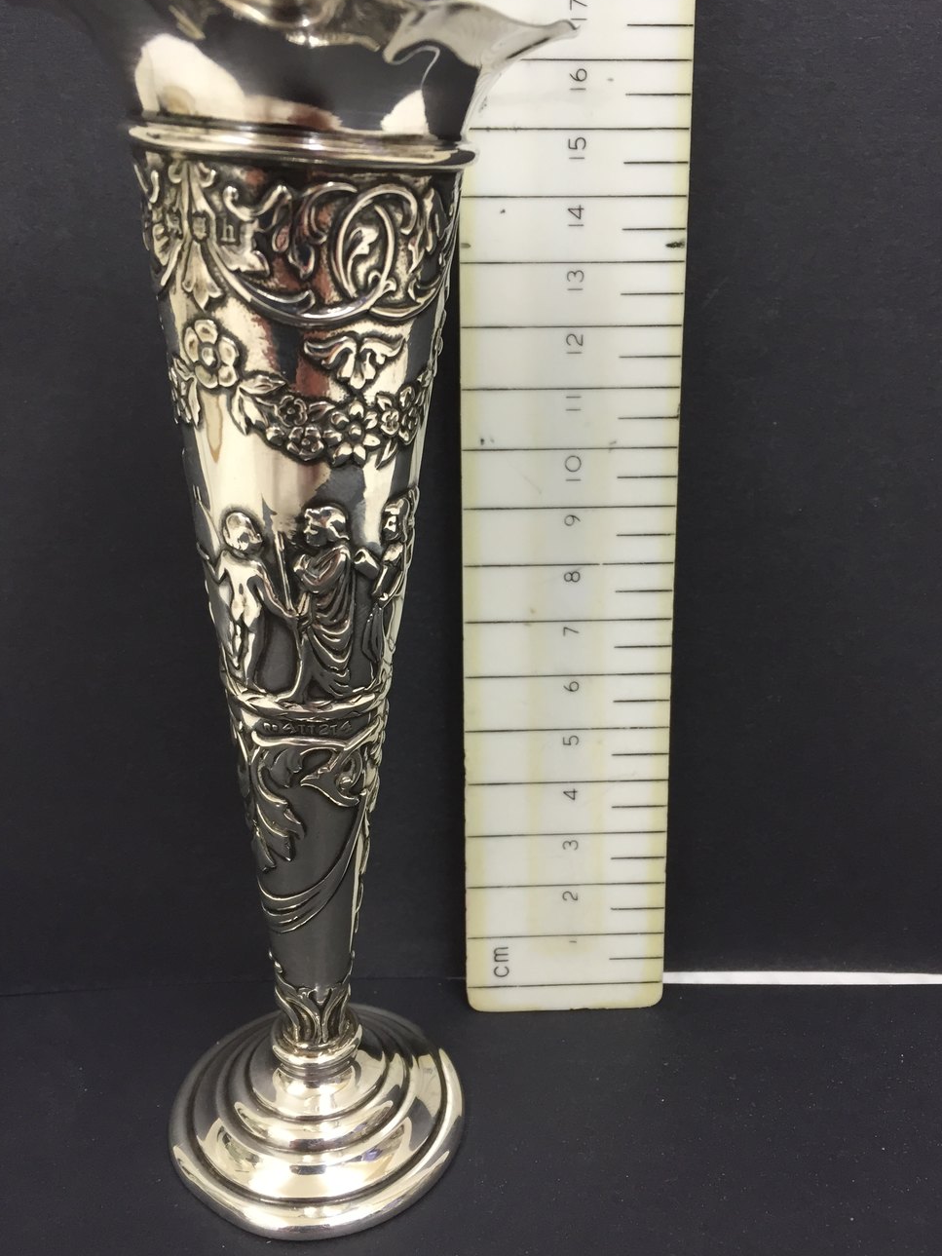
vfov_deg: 60.0
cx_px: 479
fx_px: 1088
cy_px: 619
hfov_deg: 46.8
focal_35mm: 30
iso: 50
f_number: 2.2
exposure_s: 1/33
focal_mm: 4.15
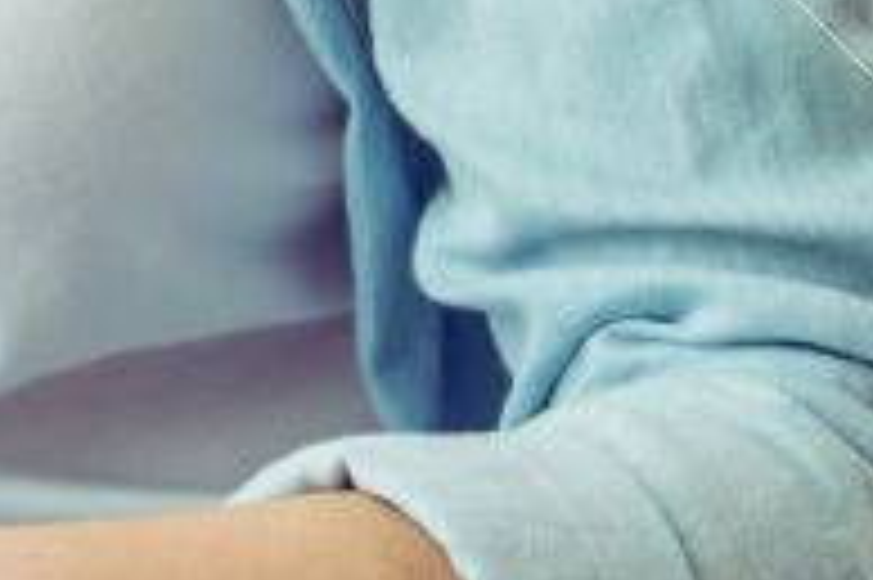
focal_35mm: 657
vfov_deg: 2.1
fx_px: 15918
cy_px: -587
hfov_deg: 3.1
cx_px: -441
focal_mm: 98
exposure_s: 1/160
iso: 125
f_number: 2.8
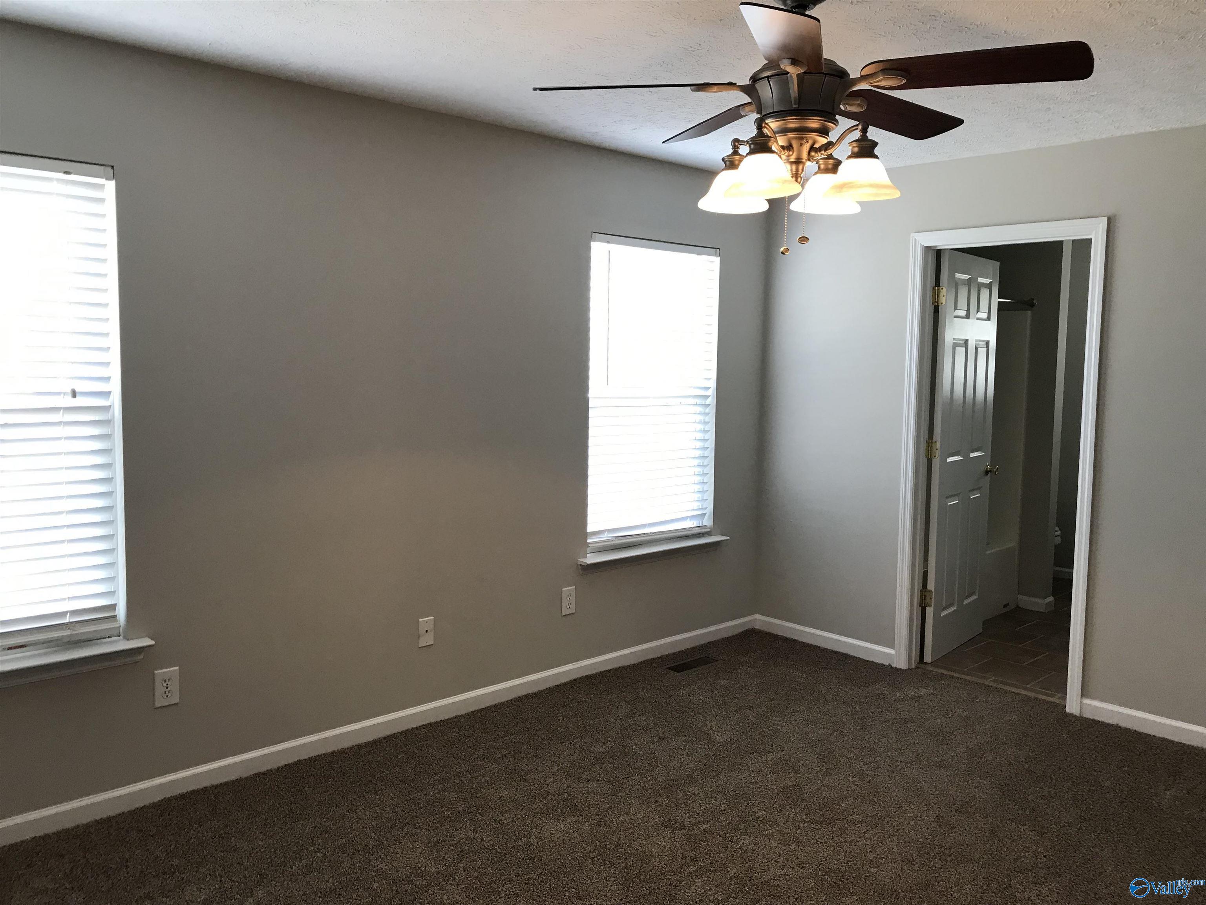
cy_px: 452
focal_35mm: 28
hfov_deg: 63.4
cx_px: 603
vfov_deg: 49.7
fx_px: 976
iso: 25
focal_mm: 3.99
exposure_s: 1/30
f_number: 1.8
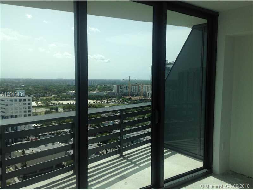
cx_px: 126
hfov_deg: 52.6
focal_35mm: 35
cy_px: 95
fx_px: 256
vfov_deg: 40.7
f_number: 2.4
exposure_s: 1/2519
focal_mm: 4.28
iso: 50
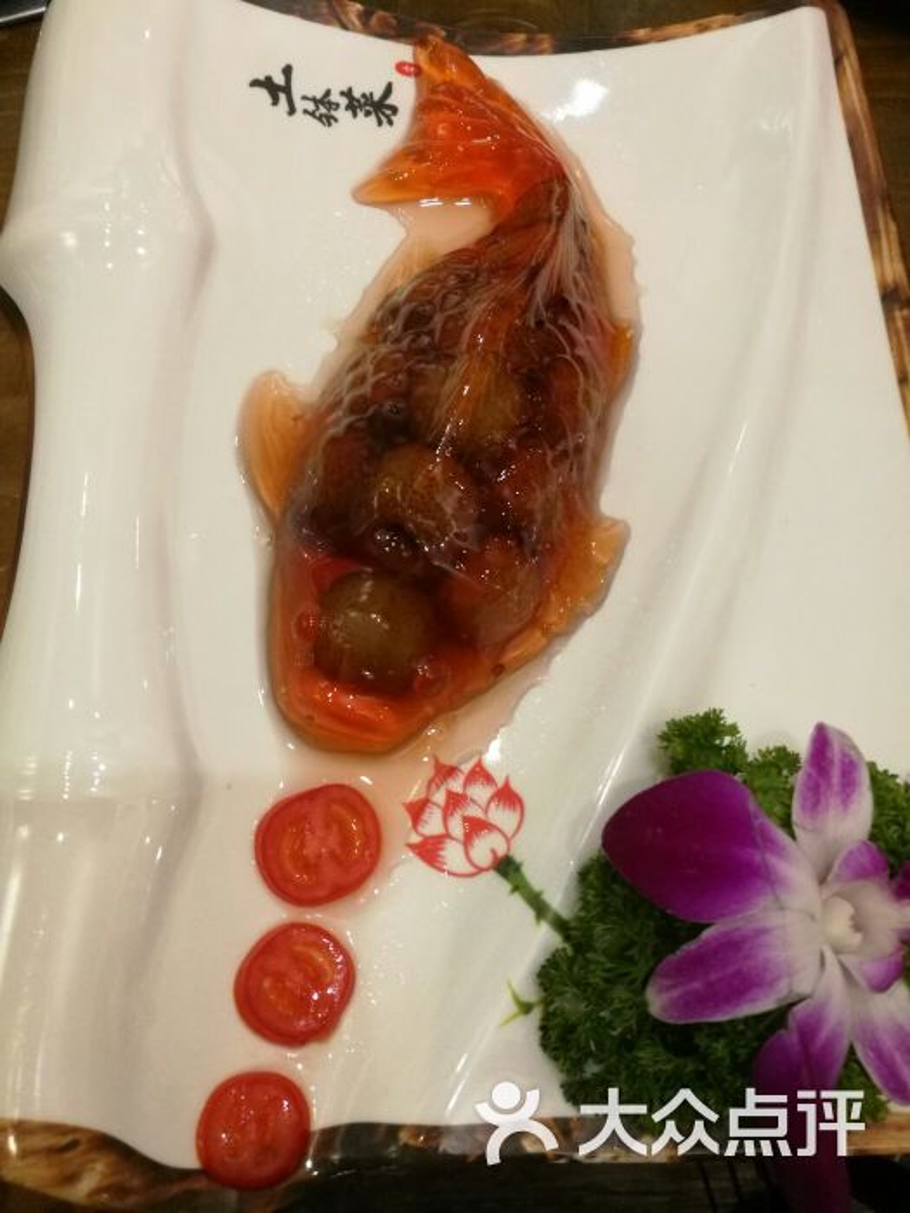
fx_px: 946
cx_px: 455
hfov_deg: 51.4
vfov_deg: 65.3
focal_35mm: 27
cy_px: 606
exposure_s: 1/33.3
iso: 400
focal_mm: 4.5
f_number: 2.2
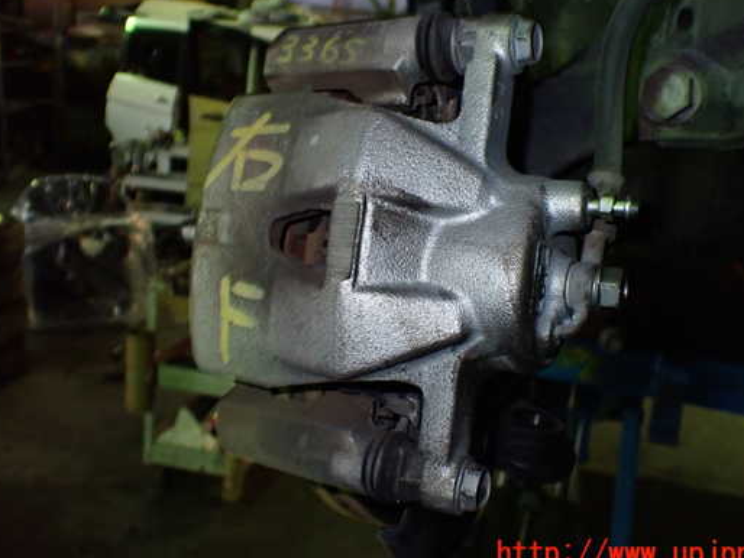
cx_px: 389
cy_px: 247
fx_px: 753
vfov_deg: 40.7
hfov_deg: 52.6
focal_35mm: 35
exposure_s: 1/30
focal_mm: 5.4
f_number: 6.3
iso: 800
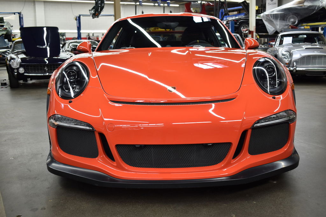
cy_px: 108
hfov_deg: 51.3
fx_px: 339
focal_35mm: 38
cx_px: 163
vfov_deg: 35.5
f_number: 4
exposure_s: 1/40
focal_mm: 25
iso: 250
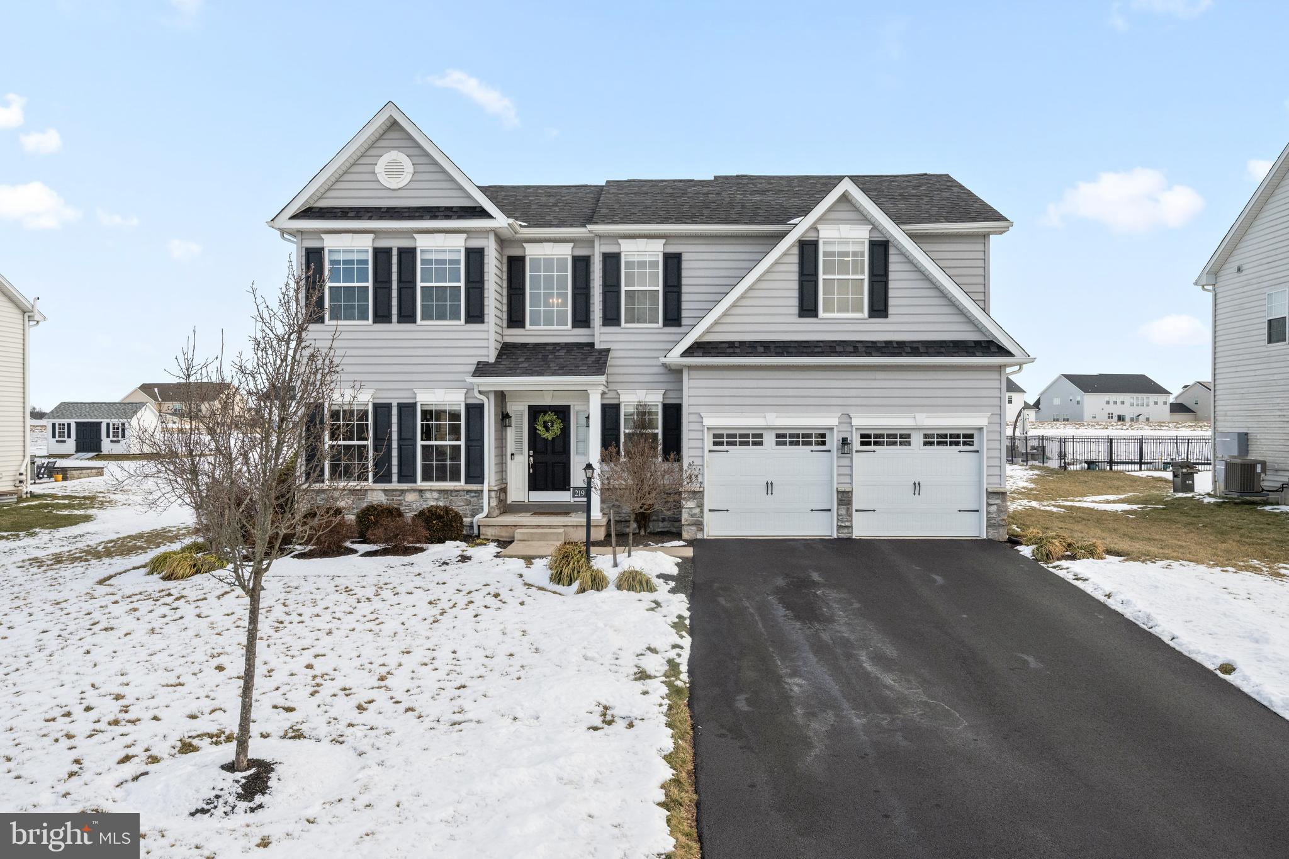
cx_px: 644
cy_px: 430
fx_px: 859
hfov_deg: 73.7
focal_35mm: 24
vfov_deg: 53.1
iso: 800
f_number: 7.1
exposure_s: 1/2500
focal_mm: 24
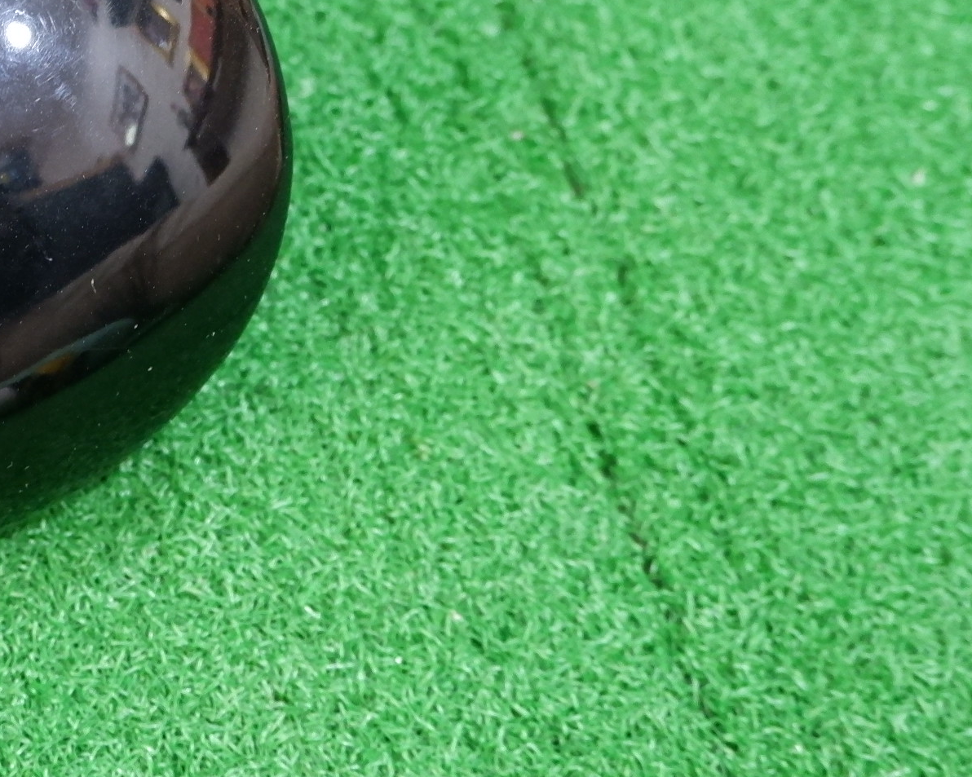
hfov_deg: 24.4
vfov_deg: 21.5
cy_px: 270
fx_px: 2042
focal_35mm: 71
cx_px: -178
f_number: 4.2
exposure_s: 1/15
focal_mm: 20.9
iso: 3200
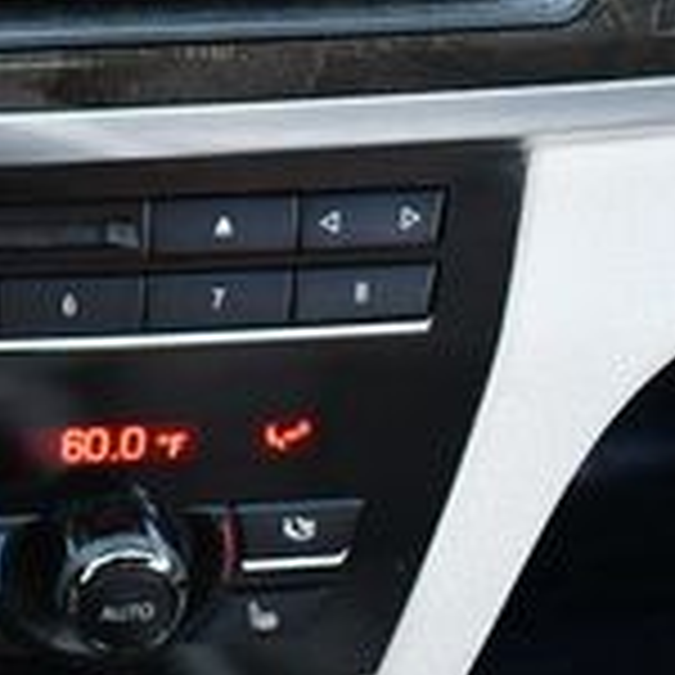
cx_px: -364
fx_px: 2890
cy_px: -266
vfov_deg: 12.8
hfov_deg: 12.6
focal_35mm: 131
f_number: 3.5
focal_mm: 18
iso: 900
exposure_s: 1/125
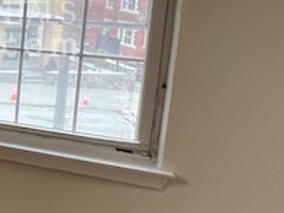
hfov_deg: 23.1
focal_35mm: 53
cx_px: -204
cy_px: 20
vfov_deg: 26.6
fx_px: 435
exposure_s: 1/120
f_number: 1.8
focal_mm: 1.57
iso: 80
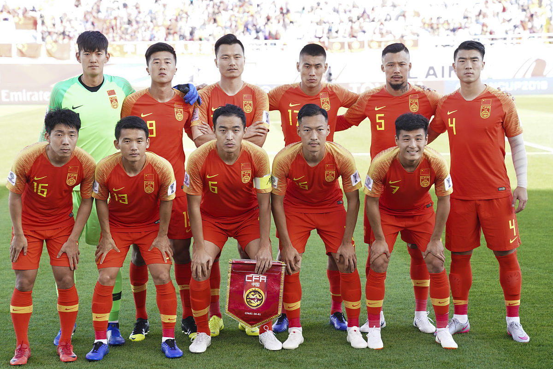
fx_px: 1075
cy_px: 184
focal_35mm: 70
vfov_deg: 19.5
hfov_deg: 28.8
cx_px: 276
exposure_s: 1/500
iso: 400
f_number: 3.5
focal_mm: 70
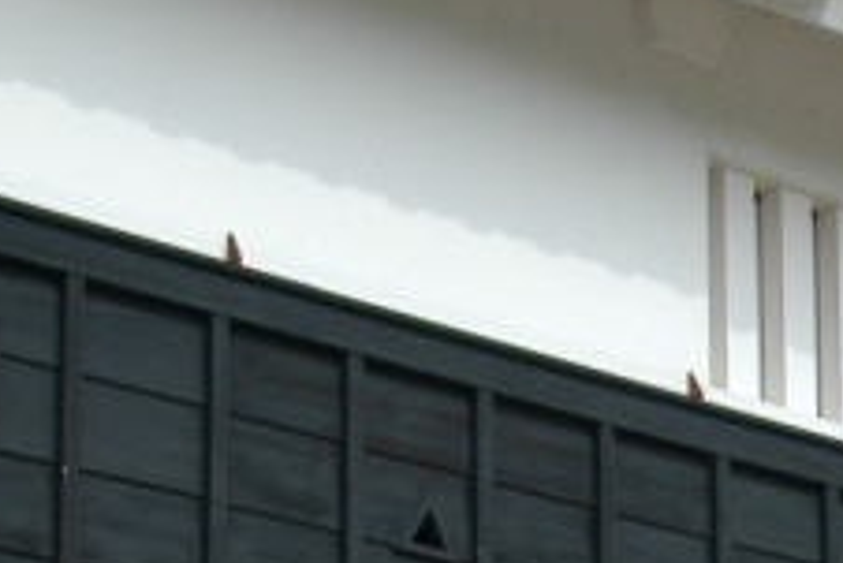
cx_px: 1253
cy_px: 930
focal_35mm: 163
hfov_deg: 12.0
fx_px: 3819
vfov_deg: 8.2
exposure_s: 1/125
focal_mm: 24
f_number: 5.6
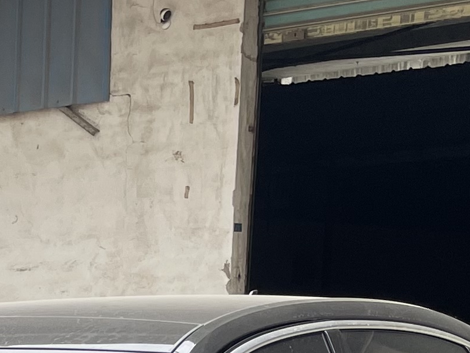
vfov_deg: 10.1
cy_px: 814
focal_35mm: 131
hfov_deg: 14.0
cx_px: -266
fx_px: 1779
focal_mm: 4.2
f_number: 1.6
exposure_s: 1/255
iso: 32
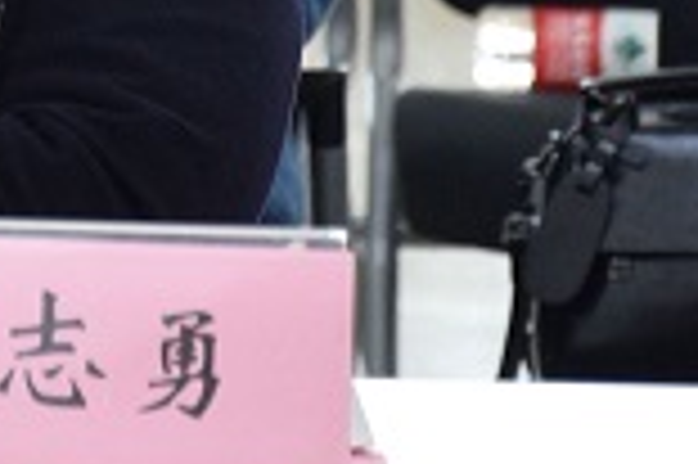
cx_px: -324
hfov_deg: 3.2
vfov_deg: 2.1
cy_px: -367
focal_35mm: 640
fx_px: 12396
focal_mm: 92
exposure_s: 1/80
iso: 800
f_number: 5.6
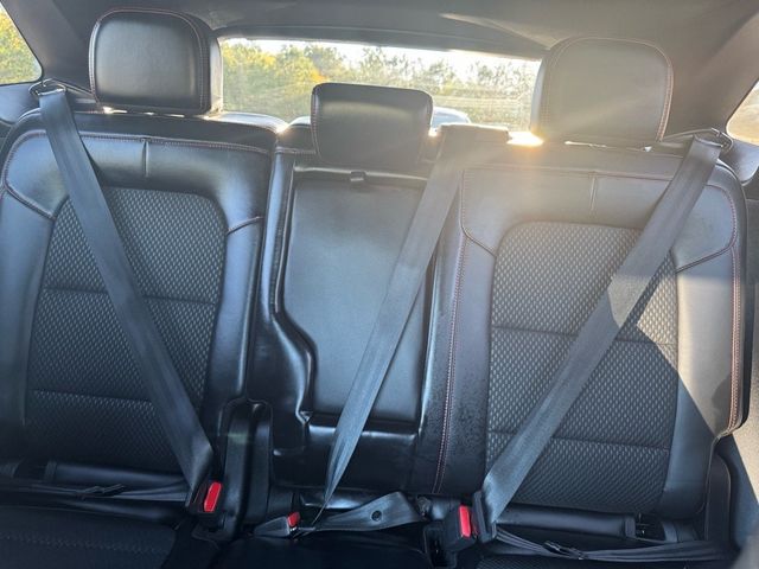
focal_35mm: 24
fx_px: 526
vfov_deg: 56.8
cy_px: 284
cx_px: 380
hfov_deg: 71.6
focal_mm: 6.76
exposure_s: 1/60
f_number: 1.78
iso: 320
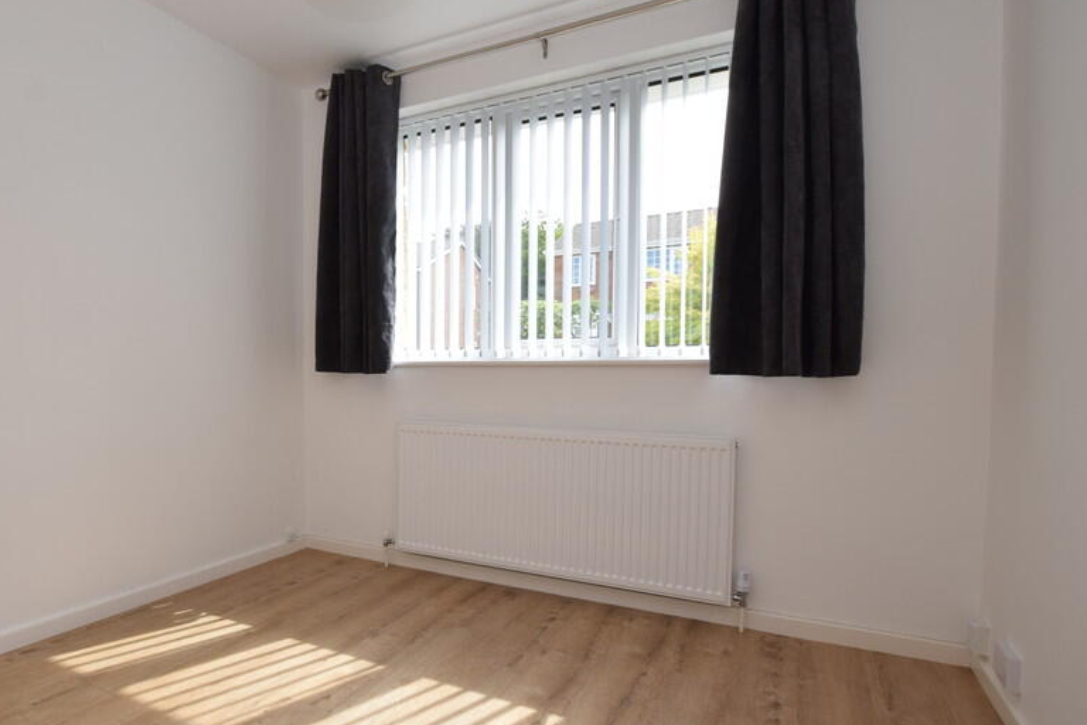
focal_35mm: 20
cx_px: 392
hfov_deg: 82.0
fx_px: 604
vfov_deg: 61.8
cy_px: 399
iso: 500
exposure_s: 1/200
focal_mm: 10
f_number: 8
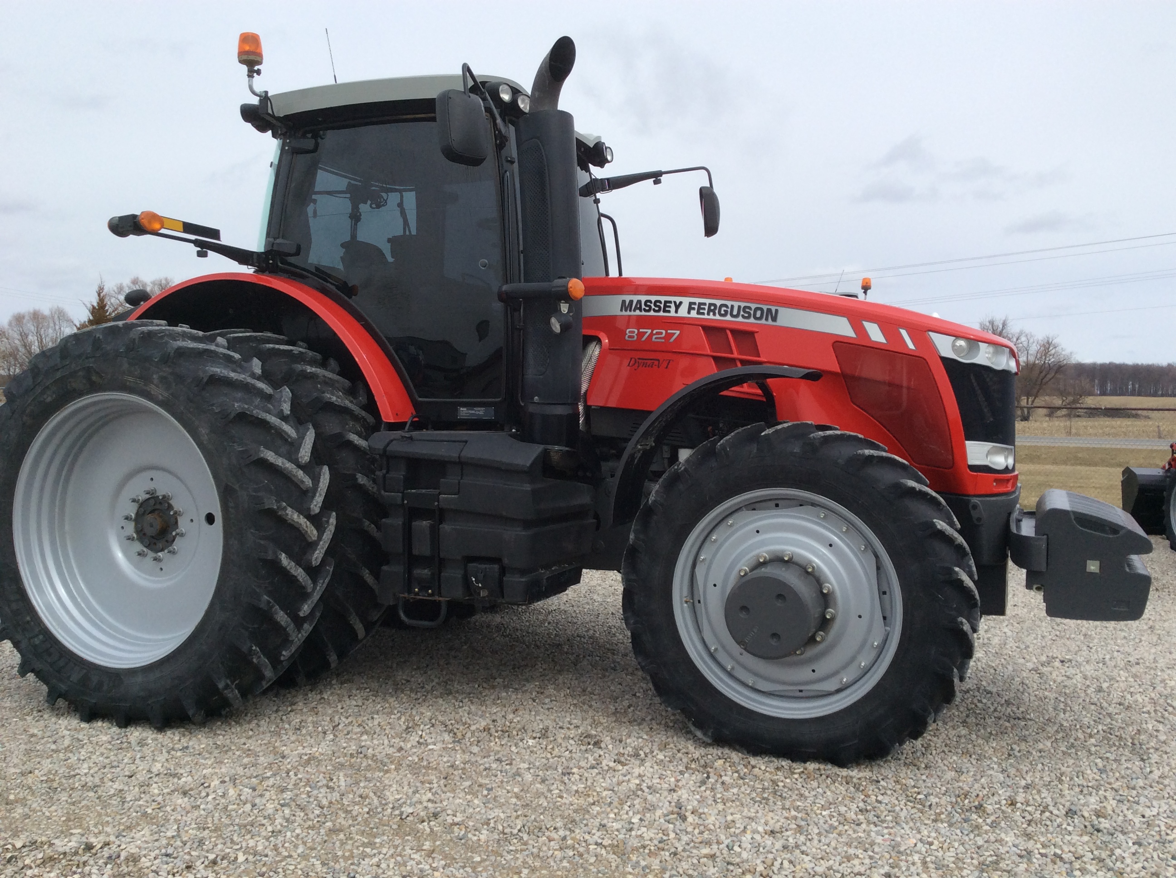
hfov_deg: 56.9
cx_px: 588
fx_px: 1086
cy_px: 439
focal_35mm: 32
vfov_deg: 44.1
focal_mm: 3.3
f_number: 2.4
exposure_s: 1/1395
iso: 32
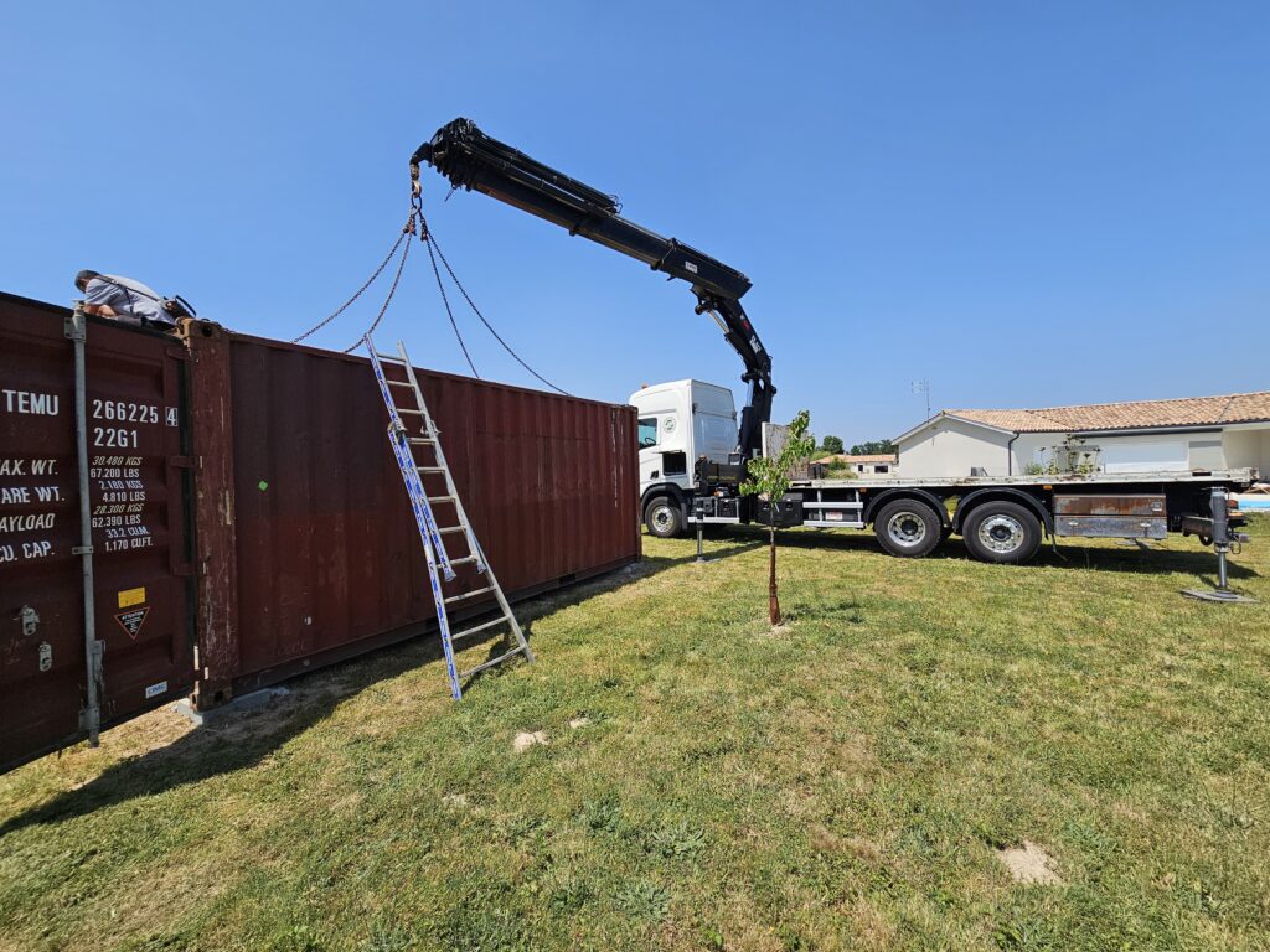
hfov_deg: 106.2
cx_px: 635
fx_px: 477
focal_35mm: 13
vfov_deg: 89.9
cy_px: 476
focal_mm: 2.2
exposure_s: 1/2371
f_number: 2.2
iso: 50
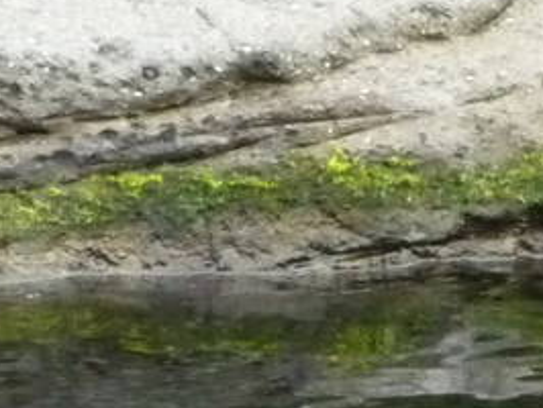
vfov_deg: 2.9
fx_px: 7929
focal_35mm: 505
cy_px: 459
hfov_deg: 3.9
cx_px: 1306
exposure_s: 1/100
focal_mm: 14.2
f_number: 4.7
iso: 800
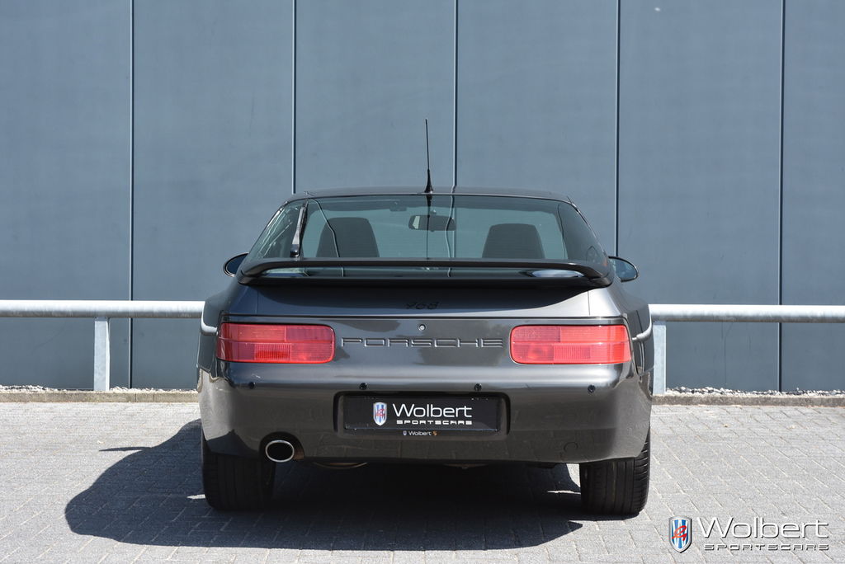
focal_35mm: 75
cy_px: 282
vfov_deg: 18.2
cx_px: 422
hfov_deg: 27.0
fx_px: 1761
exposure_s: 1/500
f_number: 8
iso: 450
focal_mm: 50
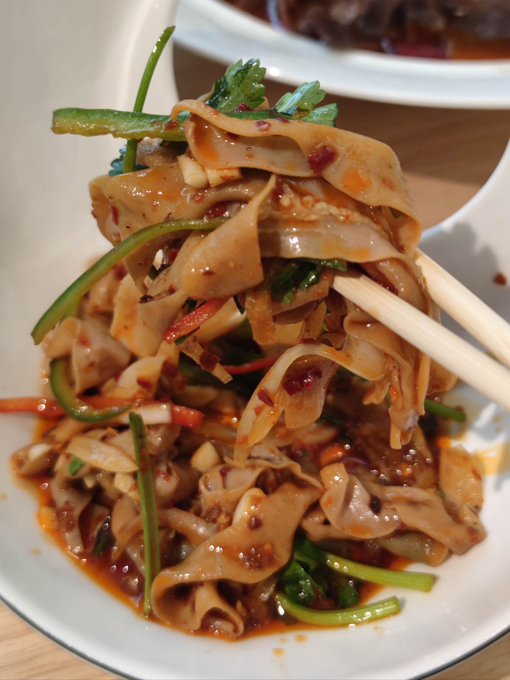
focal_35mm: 48
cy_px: 340
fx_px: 943
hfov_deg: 30.3
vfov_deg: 39.7
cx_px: 255
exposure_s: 1/100
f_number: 1.69
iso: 118
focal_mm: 6.72
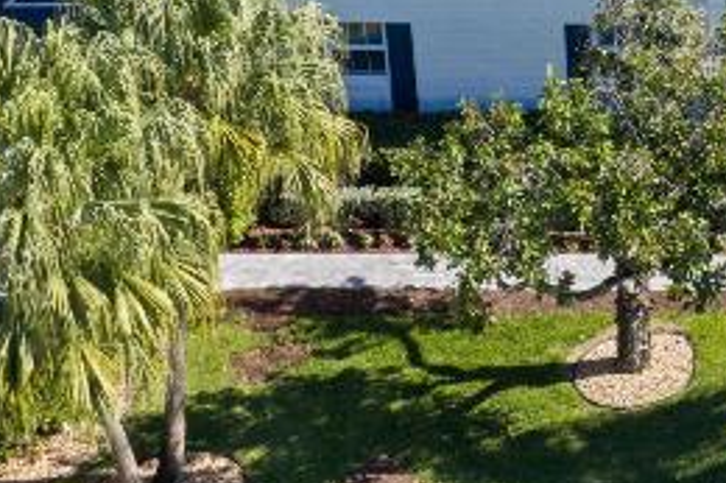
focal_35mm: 124
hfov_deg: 15.2
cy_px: -391
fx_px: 2499
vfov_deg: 10.4
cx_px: 1125
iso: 100
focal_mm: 14.45
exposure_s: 1/120
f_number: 5
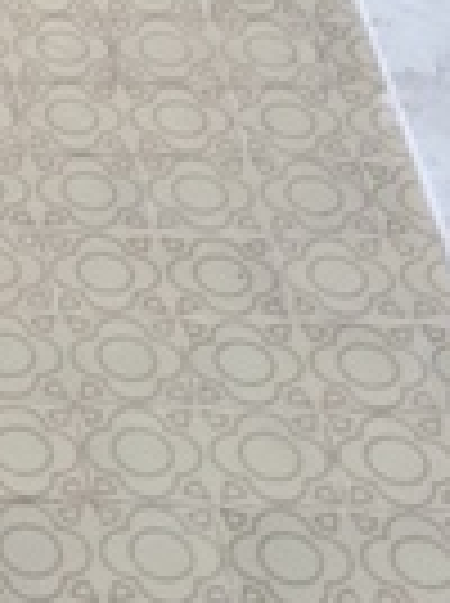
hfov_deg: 9.8
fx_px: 2417
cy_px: -328
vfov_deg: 13.3
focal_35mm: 139
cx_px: -504
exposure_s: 1/50
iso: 32
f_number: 2.2
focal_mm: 4.15
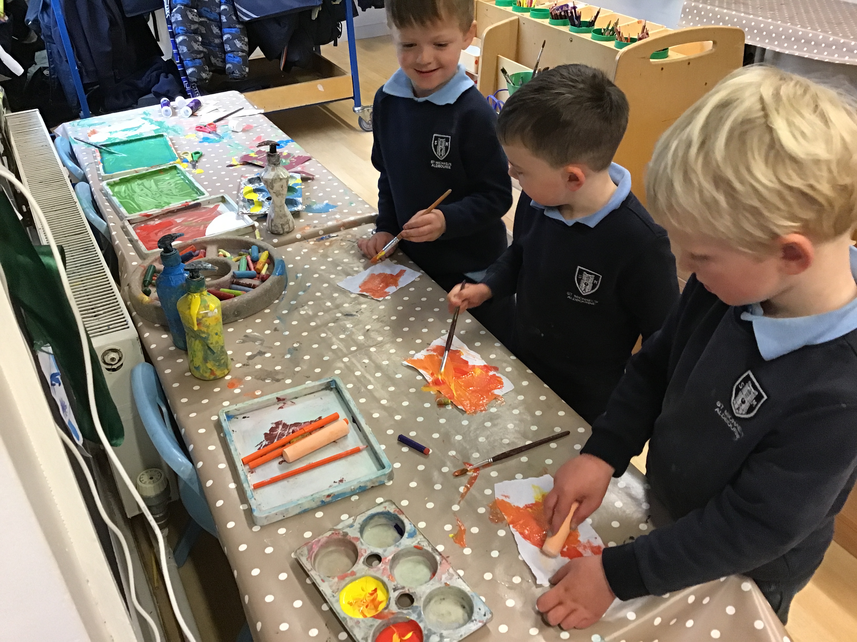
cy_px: 321
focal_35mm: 31
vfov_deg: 45.4
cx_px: 428
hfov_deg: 58.4
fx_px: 767
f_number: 2.4
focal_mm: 3.3
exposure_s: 1/33
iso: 160
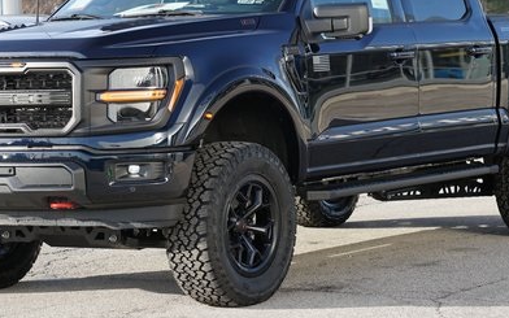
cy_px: 88
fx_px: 1776
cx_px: 238
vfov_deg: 10.2
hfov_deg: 16.3
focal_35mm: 128
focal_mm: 77
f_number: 7.1
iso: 100
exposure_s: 1/125
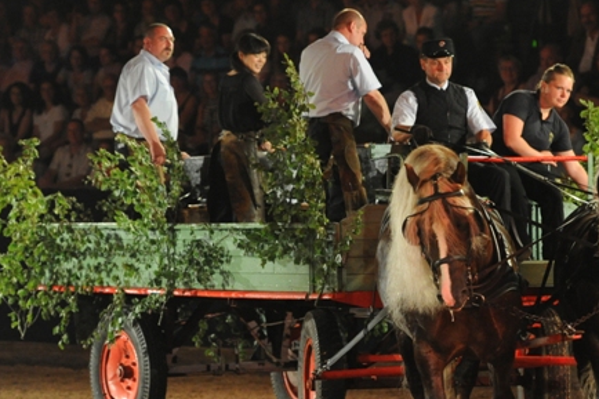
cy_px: 193
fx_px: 3626
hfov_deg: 9.4
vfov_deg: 6.3
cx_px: 354
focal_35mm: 218
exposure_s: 1/320
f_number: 2.8
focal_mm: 120
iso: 6400
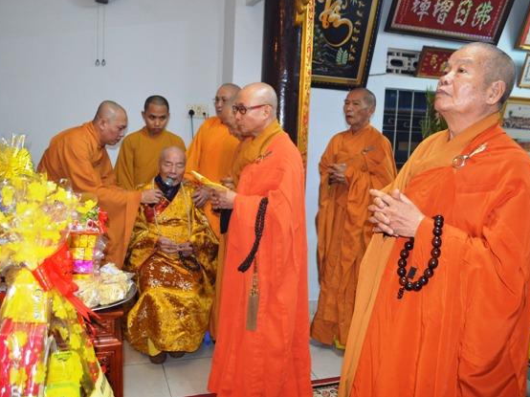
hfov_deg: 60.0
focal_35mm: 30
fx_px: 459
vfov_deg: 46.8
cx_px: 261
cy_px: 194
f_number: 3.5
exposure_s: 1/30
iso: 1250
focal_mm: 18
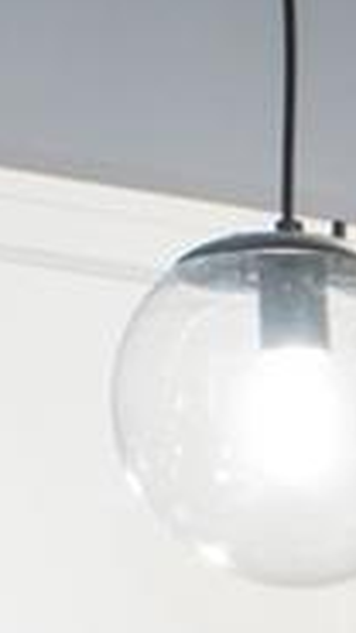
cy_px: 1571
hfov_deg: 3.2
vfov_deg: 5.7
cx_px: 1578
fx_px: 6078
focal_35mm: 362
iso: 1000
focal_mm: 40
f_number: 8
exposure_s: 1/13
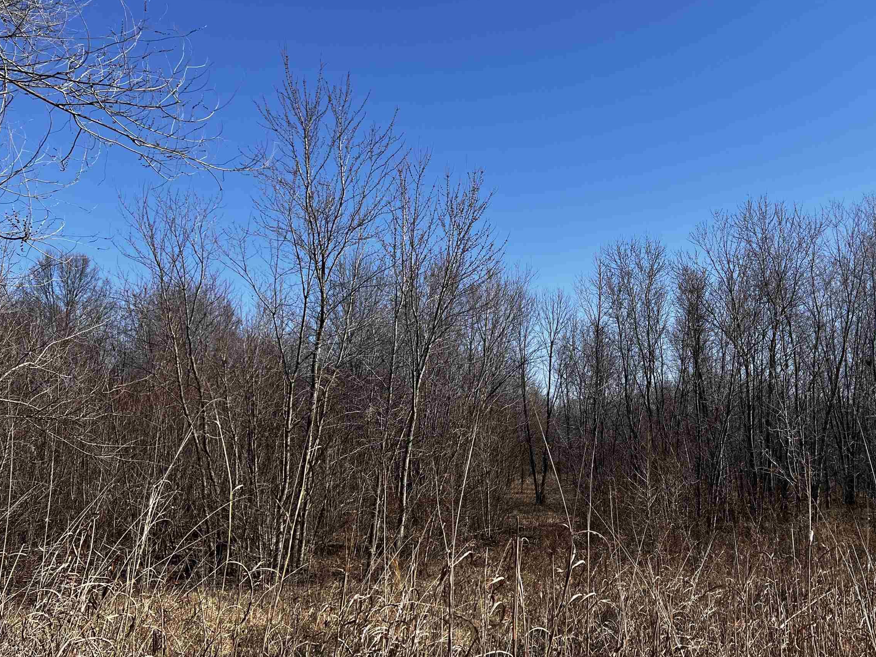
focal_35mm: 35
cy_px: 314
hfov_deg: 52.0
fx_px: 886
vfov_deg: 40.7
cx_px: 554
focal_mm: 5.7
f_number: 1.5
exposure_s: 1/3460
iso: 50
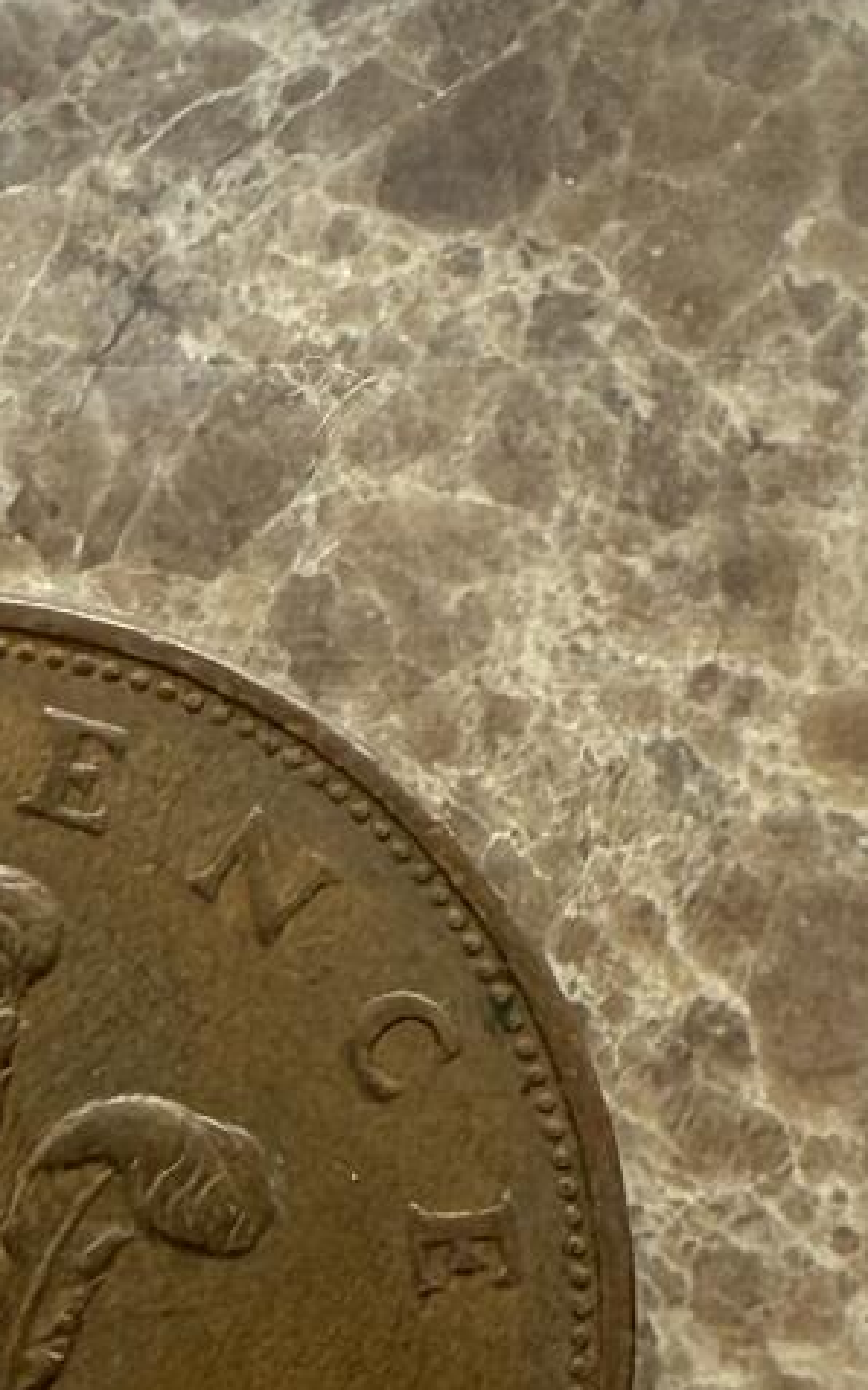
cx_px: 73
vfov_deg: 21.5
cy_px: 356
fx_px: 3635
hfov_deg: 13.5
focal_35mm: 96
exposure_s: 1/99
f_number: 2.2
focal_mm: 2.22
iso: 80
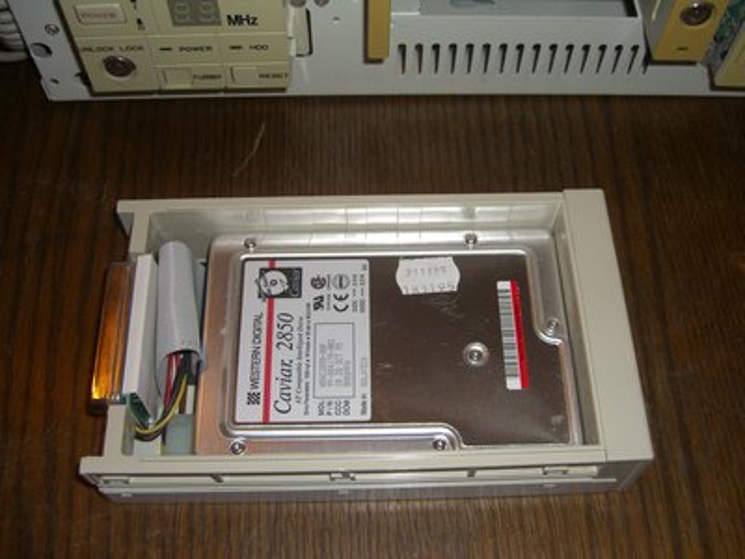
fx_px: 818
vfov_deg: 37.7
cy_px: 280
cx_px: 372
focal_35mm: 38
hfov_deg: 49.0
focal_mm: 7.9
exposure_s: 1/60
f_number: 2.8
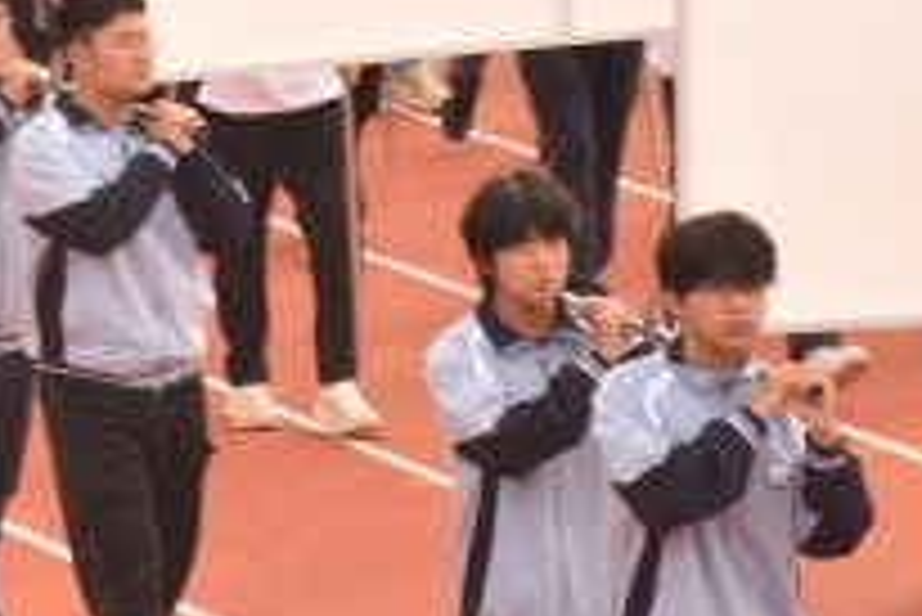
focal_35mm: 486
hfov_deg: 4.2
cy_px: -402
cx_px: -121
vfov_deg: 2.8
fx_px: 12448
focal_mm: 95
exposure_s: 1/125
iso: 100
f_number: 5.6
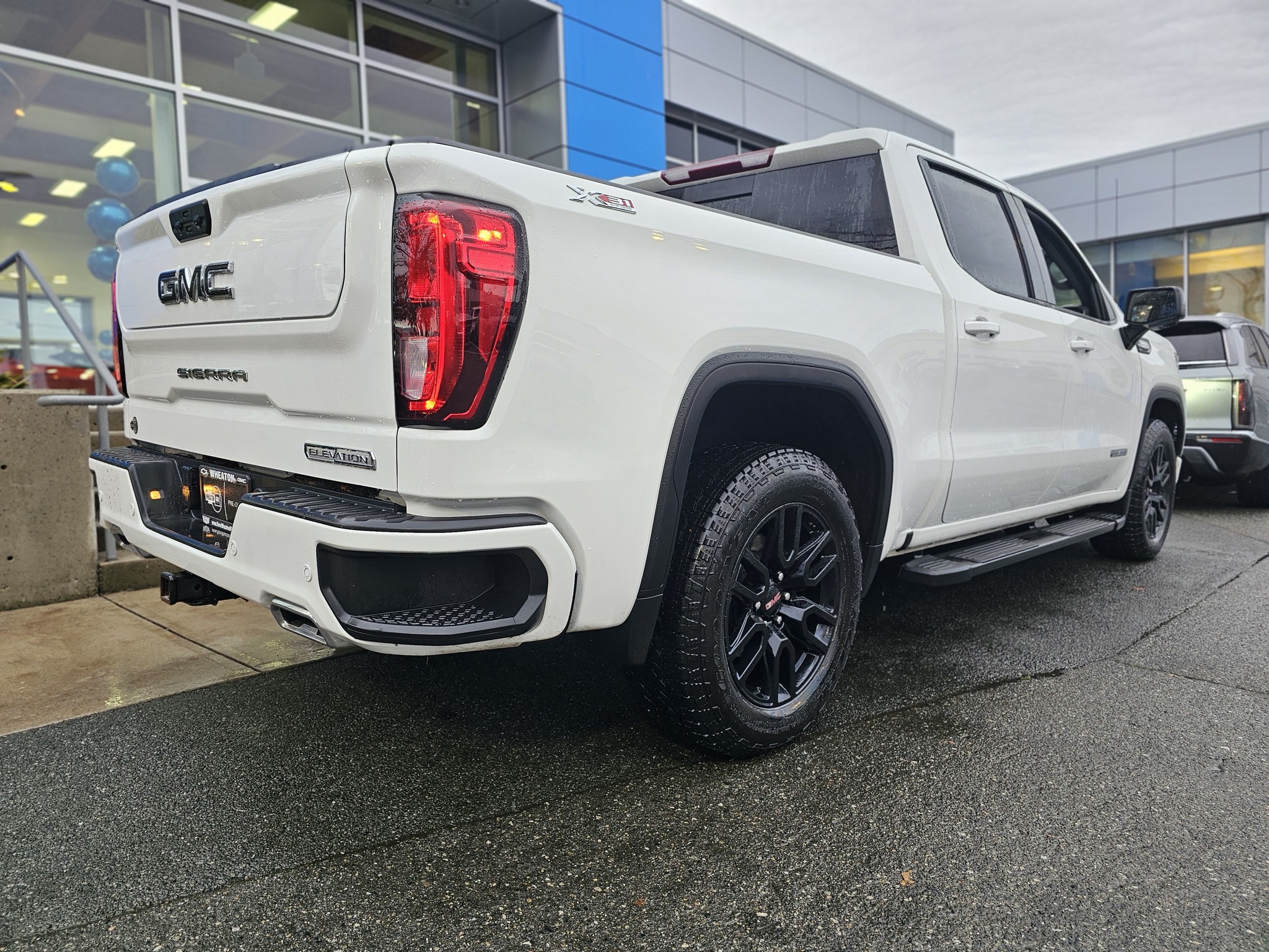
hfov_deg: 73.9
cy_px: 476
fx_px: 843
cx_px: 634
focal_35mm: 23
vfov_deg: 58.9
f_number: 1.7
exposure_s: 1/120
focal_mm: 6.3
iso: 80
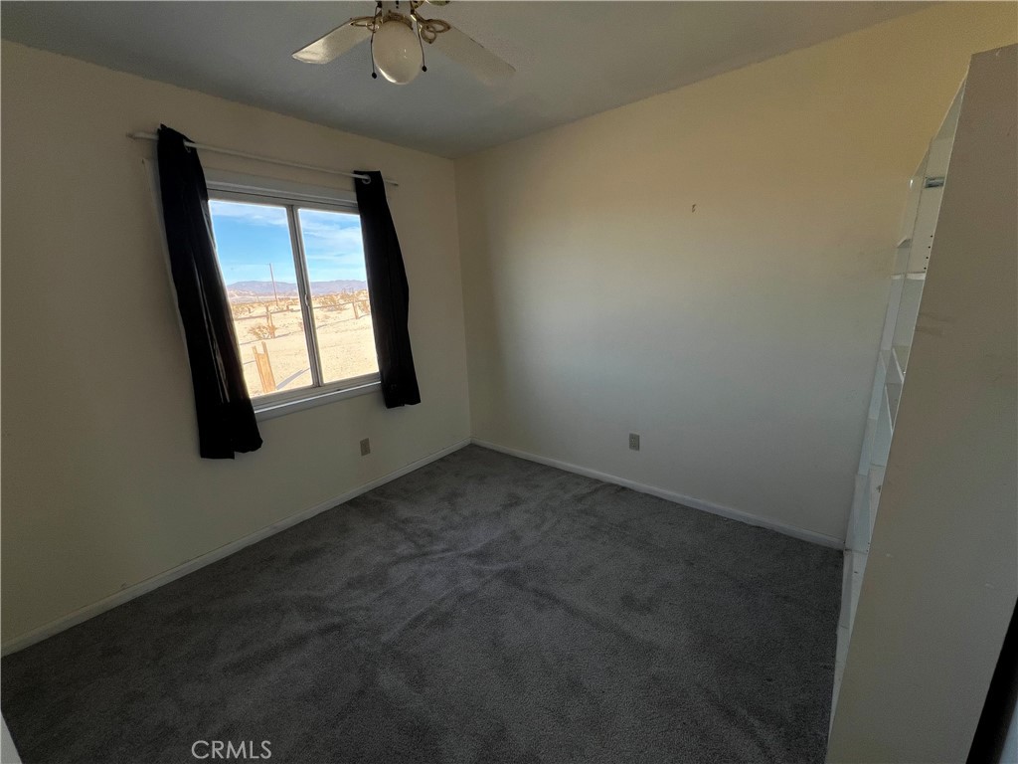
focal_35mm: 13
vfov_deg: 89.9
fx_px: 382
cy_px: 382
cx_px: 509
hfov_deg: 106.2
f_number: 1.8
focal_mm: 1.57
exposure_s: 1/326
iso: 32
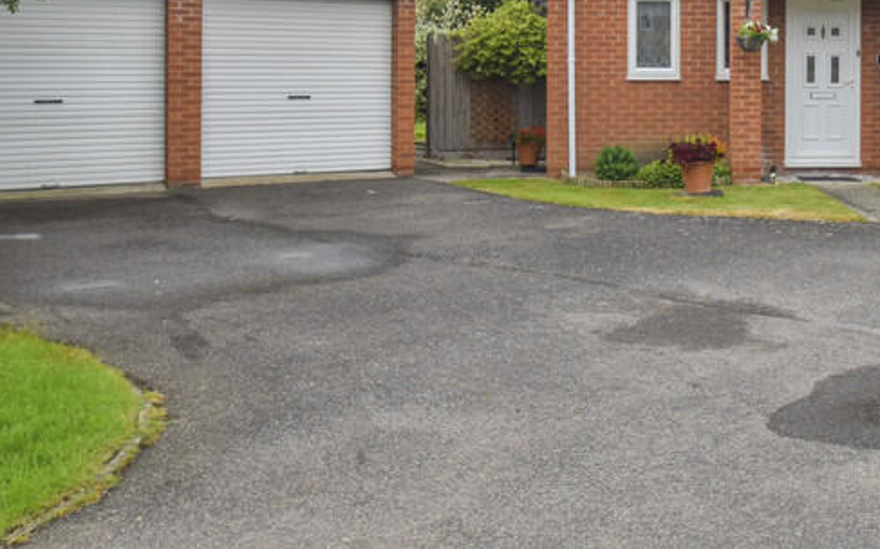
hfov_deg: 42.0
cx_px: 732
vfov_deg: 27.1
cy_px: 12
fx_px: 1079
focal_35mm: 45
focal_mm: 14
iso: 110
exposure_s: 1/250
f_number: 8
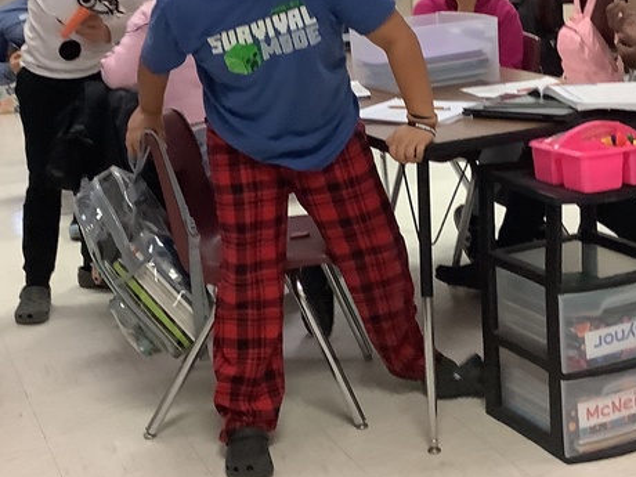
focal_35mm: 69
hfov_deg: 28.1
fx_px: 1268
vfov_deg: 21.2
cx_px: 354
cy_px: 149
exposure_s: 1/60
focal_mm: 3.3
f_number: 2.4
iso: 400
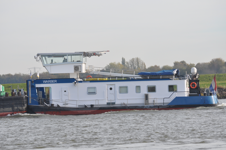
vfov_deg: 5.5
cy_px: 75
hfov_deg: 8.3
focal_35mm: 248
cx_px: 113
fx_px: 1552
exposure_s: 1/1000
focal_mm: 165
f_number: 8
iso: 320
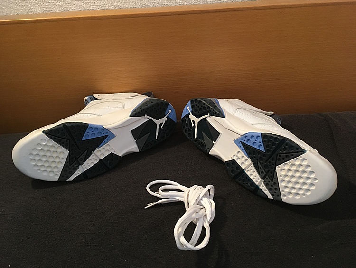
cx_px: 178
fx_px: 298
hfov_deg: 61.6
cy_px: 134
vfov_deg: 48.3
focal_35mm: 29
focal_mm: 4.15
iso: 125
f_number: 2.2
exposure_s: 1/30
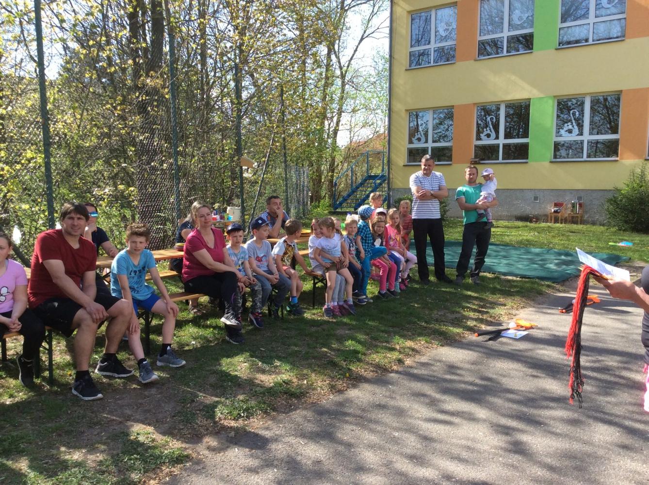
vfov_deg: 44.0
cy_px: 242
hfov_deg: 56.9
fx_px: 599
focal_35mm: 32
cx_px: 324
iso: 32
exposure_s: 1/392
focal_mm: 3.3
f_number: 2.4
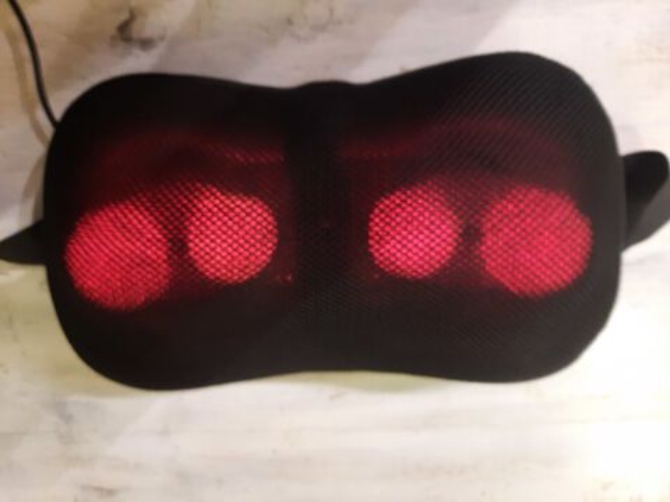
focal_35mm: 25
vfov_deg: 54.9
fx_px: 484
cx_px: 335
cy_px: 251
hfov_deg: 69.4
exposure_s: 1/20
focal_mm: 4.6
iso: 640
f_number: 2
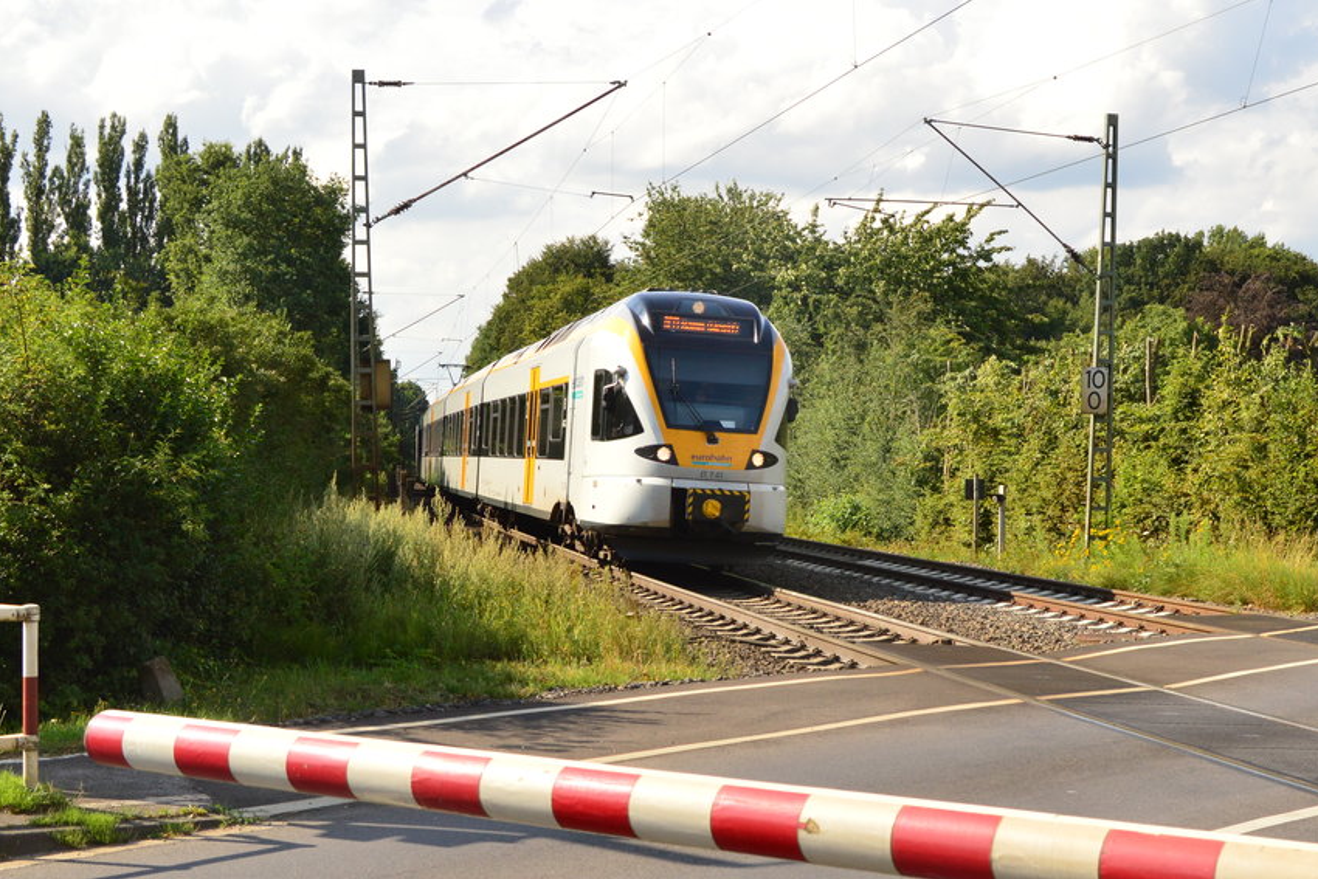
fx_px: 2014
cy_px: 529
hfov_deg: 36.1
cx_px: 803
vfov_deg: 24.6
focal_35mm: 55
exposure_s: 1/500
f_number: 9
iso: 400
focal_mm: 26
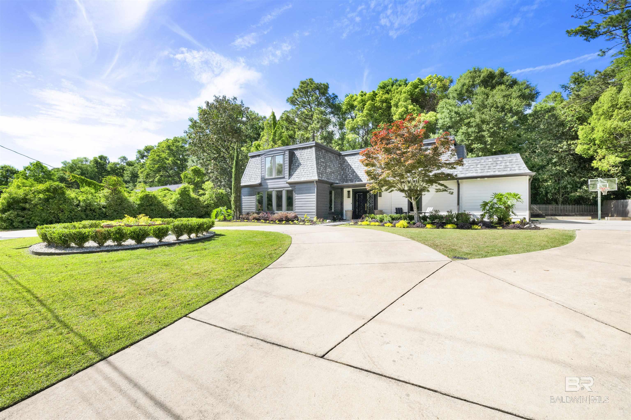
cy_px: 210
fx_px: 263
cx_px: 316
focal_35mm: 15
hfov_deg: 100.4
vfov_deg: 77.3
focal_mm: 15
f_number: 11
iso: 400
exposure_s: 1/400
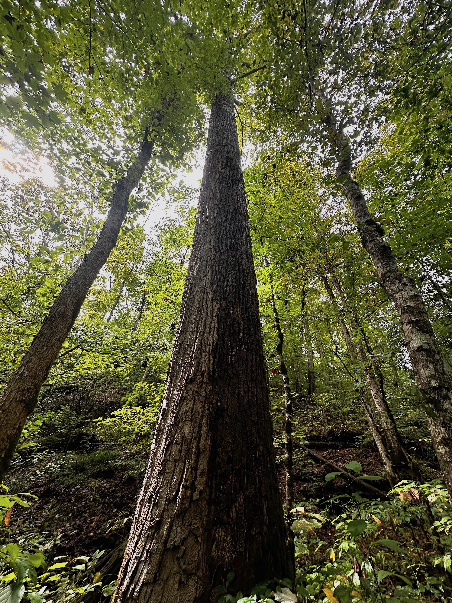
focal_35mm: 14
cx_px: 226
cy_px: 302
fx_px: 244
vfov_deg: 102.1
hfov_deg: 85.7
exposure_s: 1/234
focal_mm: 2.22
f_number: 2.2
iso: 40
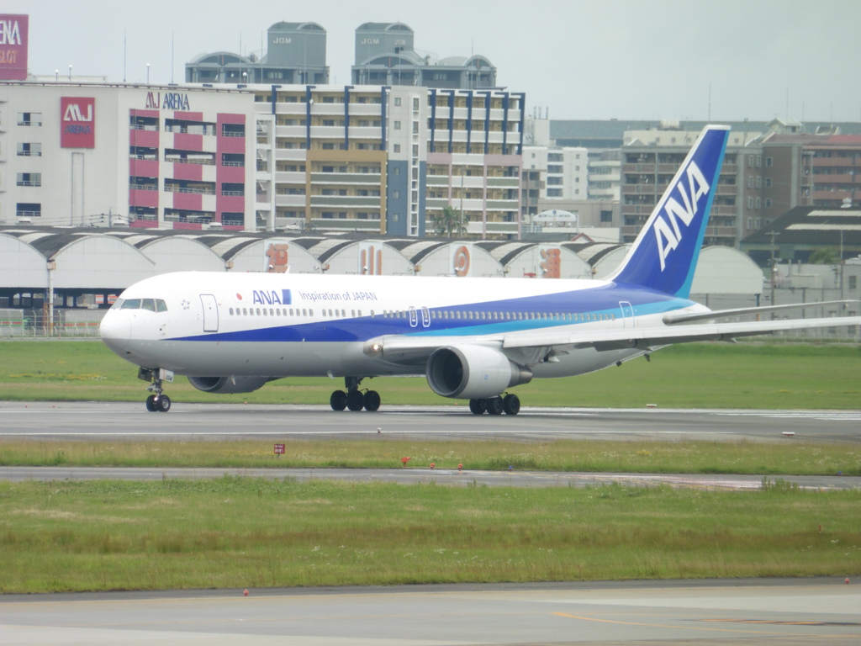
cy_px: 323
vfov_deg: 3.4
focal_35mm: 434
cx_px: 430
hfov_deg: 4.6
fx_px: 10795
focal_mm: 77.4
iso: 100
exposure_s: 1/250
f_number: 6.2
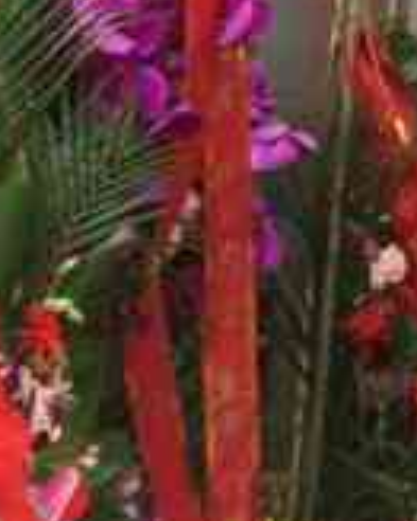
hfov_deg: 8.6
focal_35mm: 161
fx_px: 2486
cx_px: 1035
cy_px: -948
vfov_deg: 9.7
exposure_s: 1/319
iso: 32
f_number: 2.2
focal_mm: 4.15
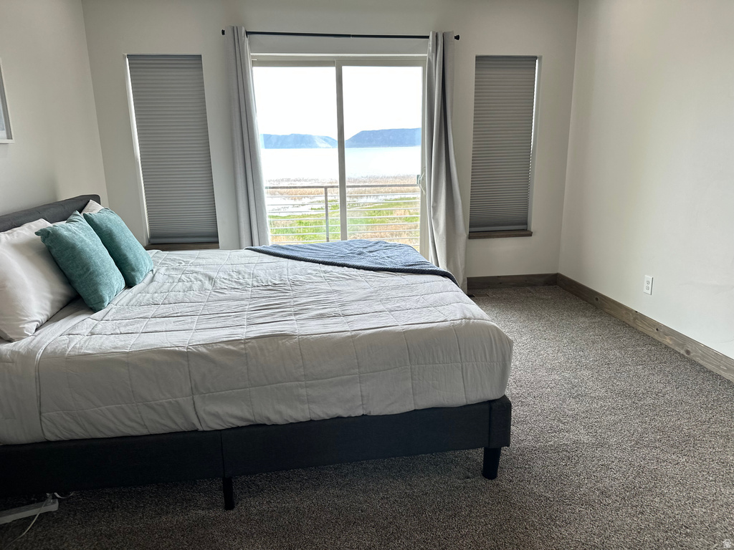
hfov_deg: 71.6
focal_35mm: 24
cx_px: 367
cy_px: 275
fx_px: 509
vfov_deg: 56.8
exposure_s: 1/241
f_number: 1.78
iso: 80
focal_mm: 6.86
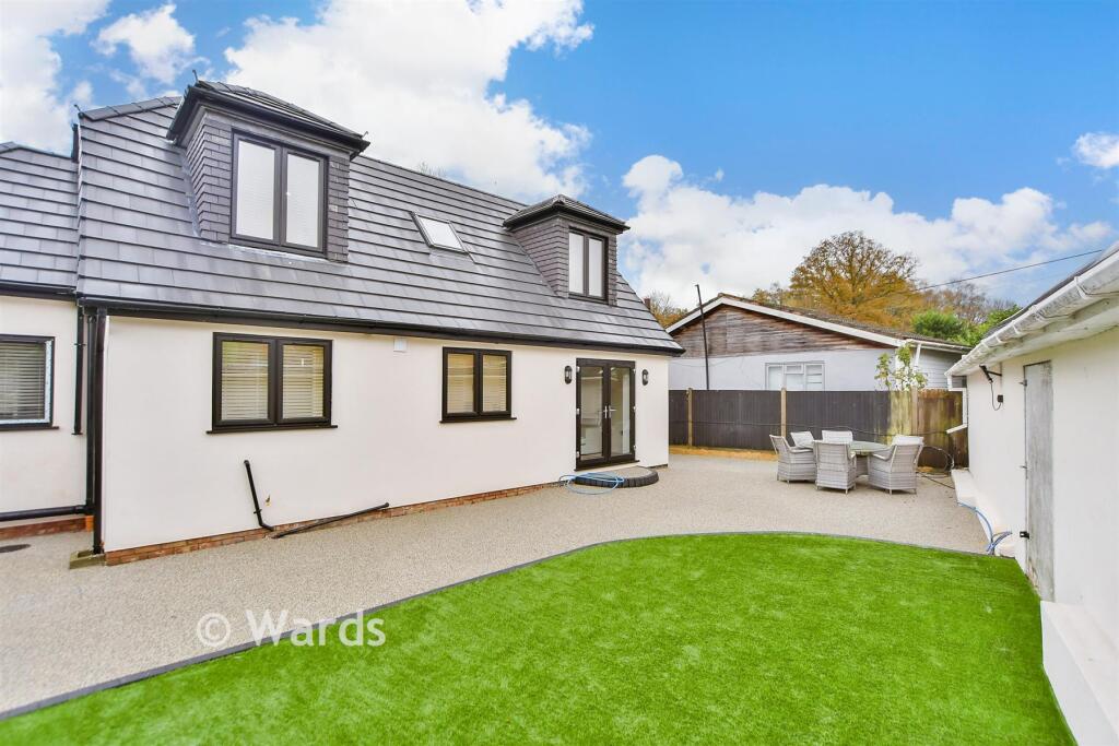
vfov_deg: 77.3
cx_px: 560
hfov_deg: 100.4
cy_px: 373
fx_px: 466
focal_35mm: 15
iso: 500
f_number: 5.6
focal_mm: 10
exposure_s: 1/125
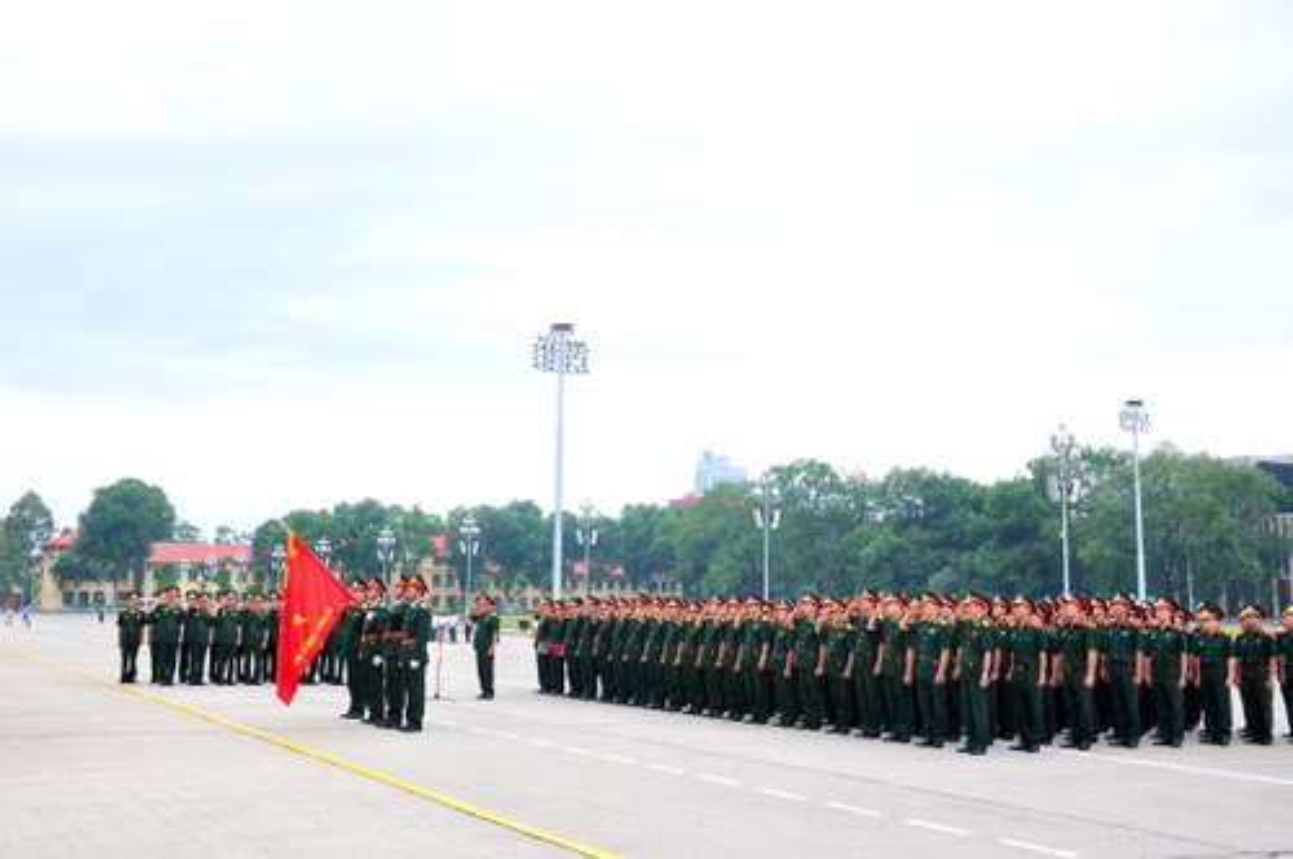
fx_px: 1291
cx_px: 646
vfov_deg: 36.8
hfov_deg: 53.2
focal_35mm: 36
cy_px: 430
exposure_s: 1/250
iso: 400
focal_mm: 24
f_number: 8
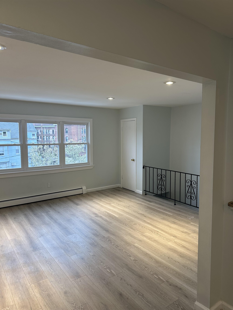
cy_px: 155
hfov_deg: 56.8
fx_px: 215
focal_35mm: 24
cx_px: 116
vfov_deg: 71.6
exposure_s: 1/120
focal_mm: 6.86
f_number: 1.78
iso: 100
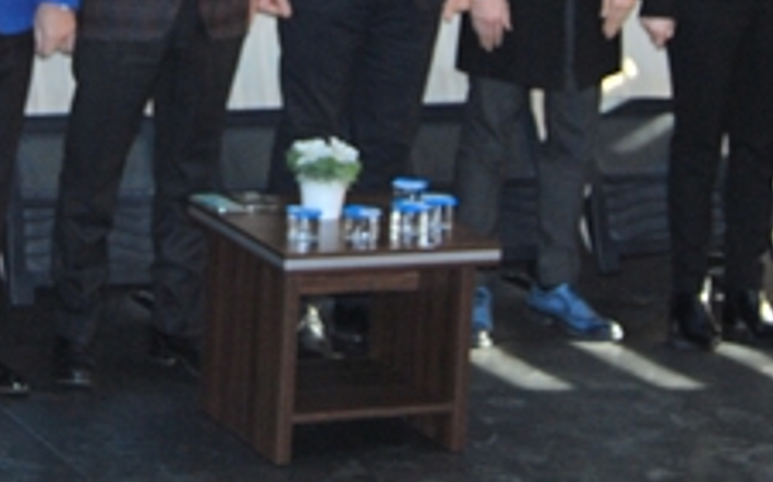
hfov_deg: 15.5
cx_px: 55
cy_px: -265
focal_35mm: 133
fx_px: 2800
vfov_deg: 9.5
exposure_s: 1/60
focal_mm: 28
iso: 200
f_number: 4.2
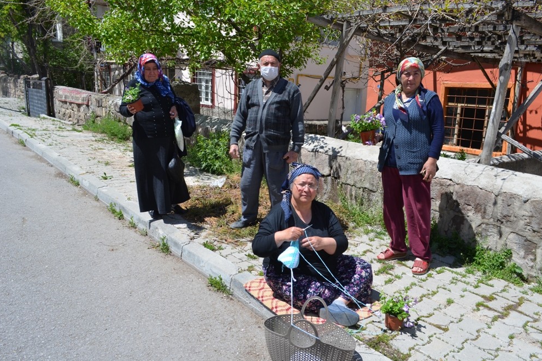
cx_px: 271
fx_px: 422
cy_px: 180
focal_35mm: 28
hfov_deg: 65.5
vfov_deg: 46.4
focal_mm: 18
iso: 100
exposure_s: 1/250
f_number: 8
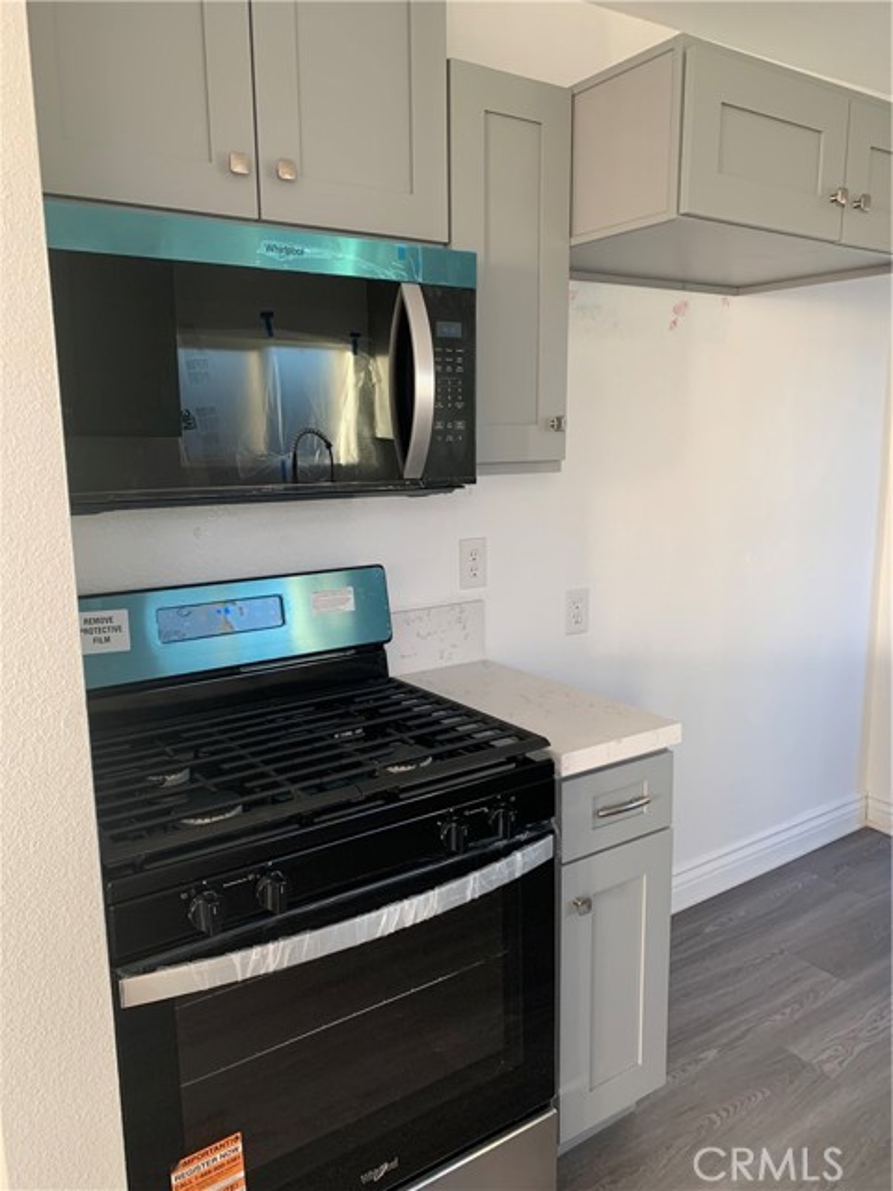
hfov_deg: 53.1
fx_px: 894
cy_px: 596
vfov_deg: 67.3
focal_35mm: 26
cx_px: 446
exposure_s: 1/97
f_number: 1.8
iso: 100
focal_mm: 4.25
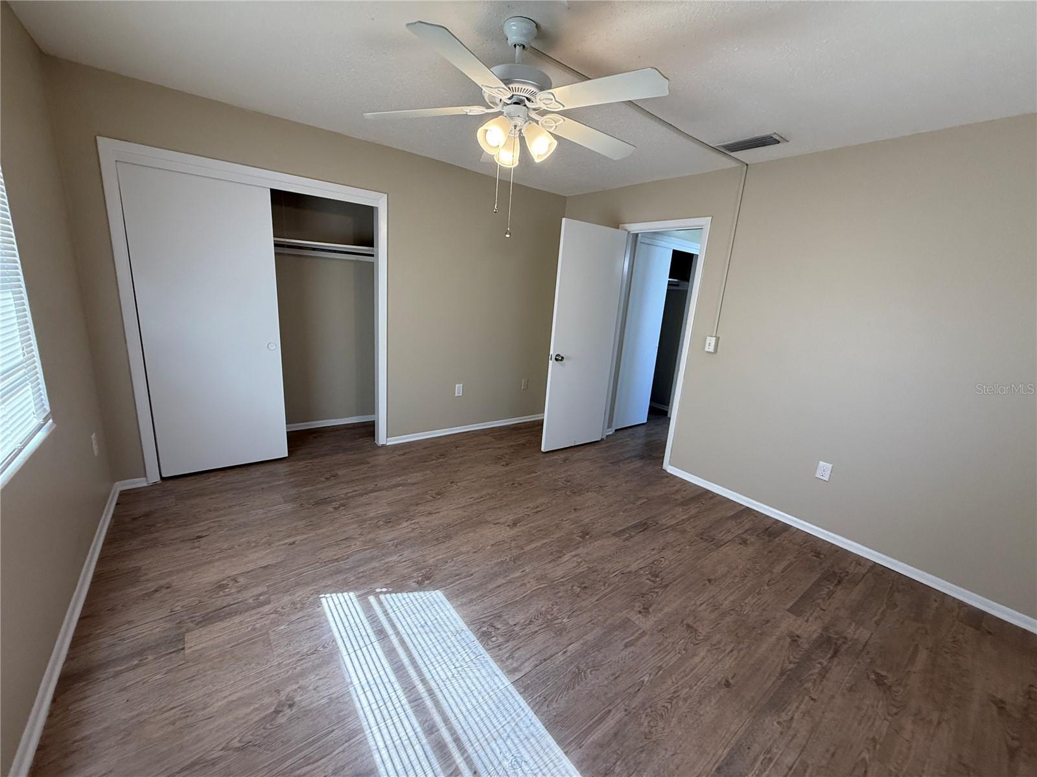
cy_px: 388
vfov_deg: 85.7
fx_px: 419
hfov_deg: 102.1
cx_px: 518
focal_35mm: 14
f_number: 2.2
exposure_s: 1/120
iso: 200
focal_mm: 2.22
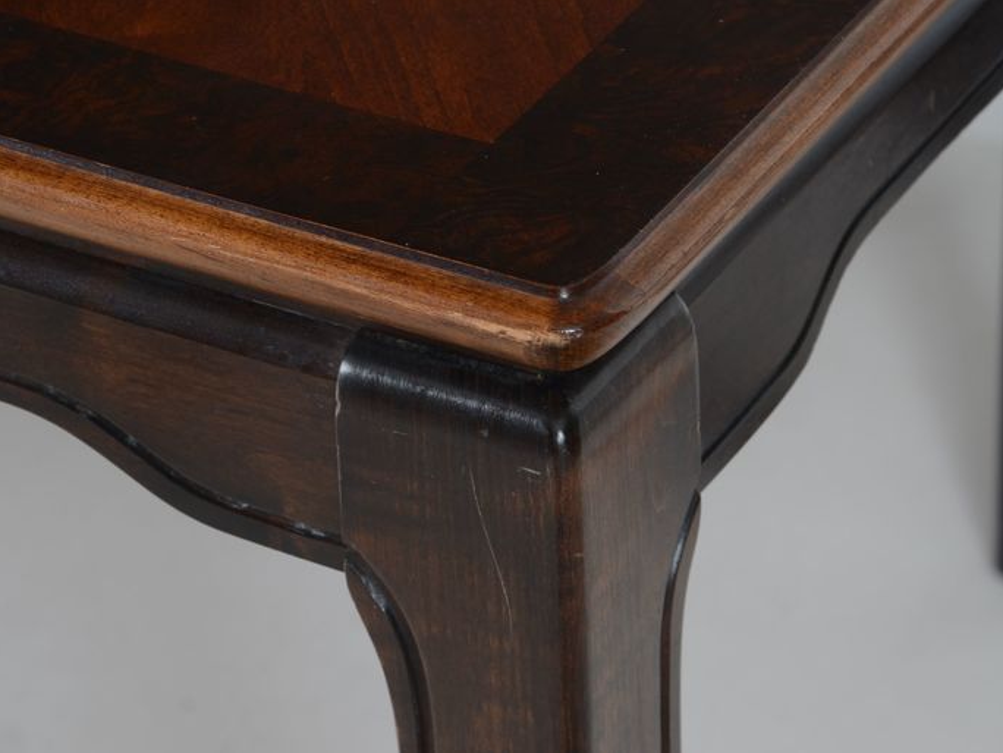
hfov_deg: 11.5
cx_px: 523
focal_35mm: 173
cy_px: 378
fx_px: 5000
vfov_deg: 8.6
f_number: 7.1
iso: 160
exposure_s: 1/60
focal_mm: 105
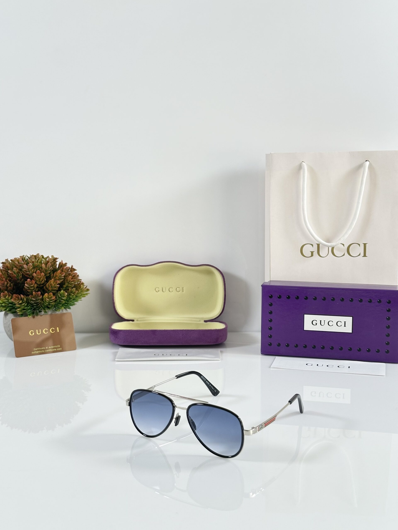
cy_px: 265
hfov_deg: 30.3
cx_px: 199
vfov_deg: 39.7
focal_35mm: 48
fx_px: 736
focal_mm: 6.86
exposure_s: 1/100
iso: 80
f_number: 1.78
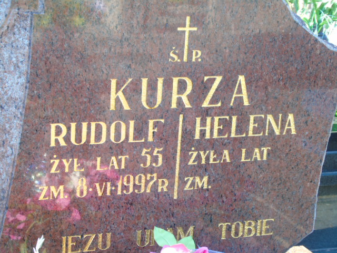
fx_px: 1051
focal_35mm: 108
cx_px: 168
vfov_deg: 13.7
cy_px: 126
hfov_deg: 18.2
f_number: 4.4
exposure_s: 1/40
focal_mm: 19
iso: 80
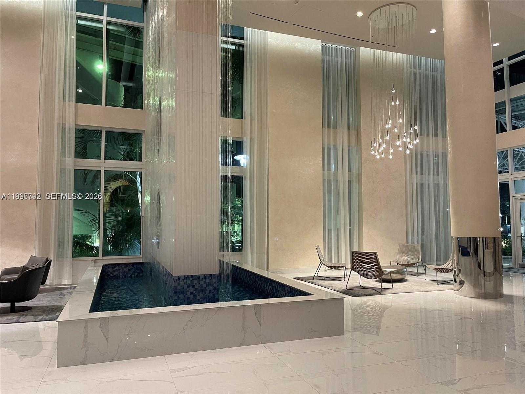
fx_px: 379
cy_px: 197
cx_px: 262
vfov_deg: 54.9
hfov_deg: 69.4
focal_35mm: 25
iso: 250
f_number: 1.6
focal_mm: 5.1
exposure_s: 1/60
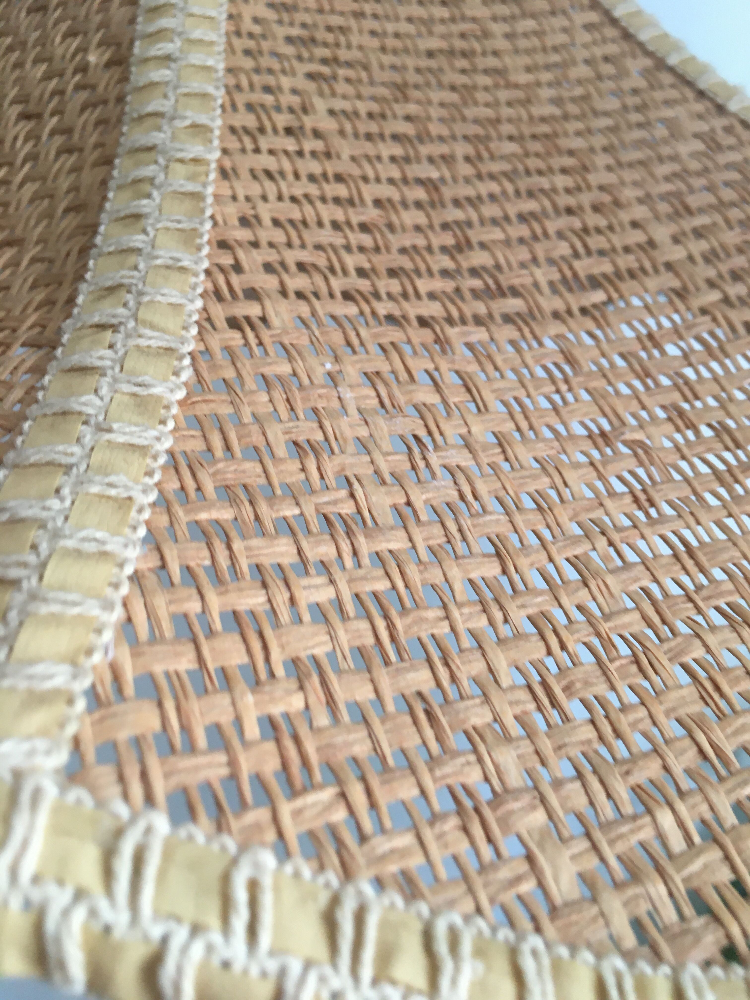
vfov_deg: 61.7
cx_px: 375
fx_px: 838
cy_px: 500
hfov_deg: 48.2
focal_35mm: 29
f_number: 2.2
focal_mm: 4.15
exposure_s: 1/33
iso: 64
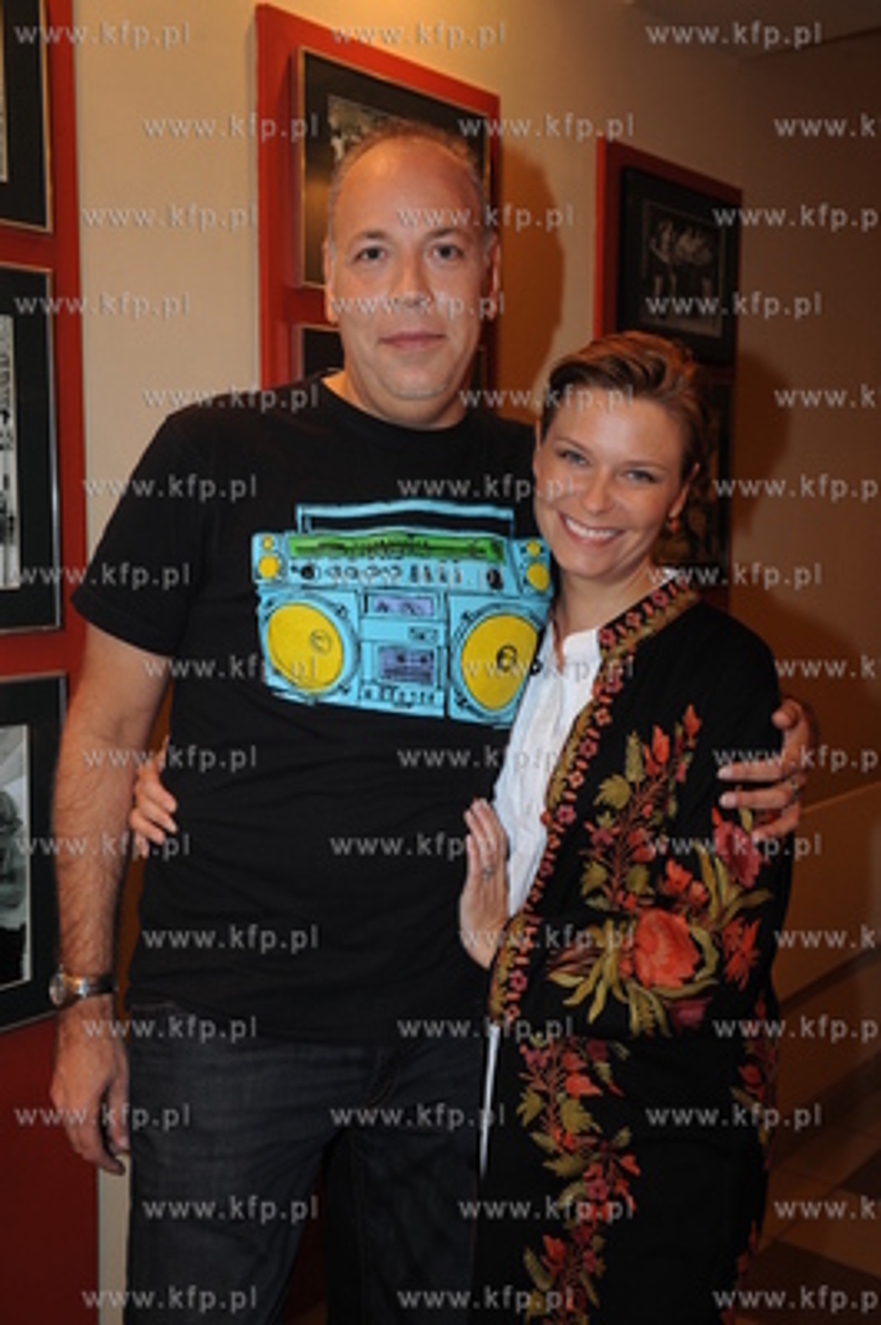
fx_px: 1397
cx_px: 440
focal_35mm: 38
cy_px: 662
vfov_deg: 50.7
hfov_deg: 35.0
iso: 800
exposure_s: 1/60
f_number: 5.6
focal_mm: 38
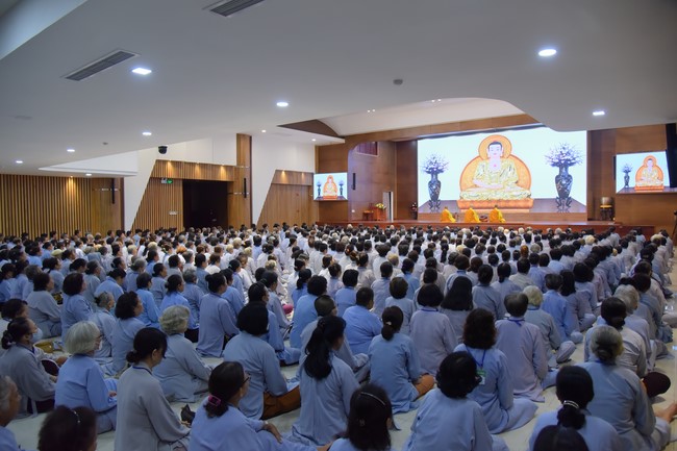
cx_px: 338
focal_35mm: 24
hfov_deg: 73.8
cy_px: 226
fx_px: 451
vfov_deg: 53.1
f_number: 5
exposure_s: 1/100
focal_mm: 24
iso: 1250
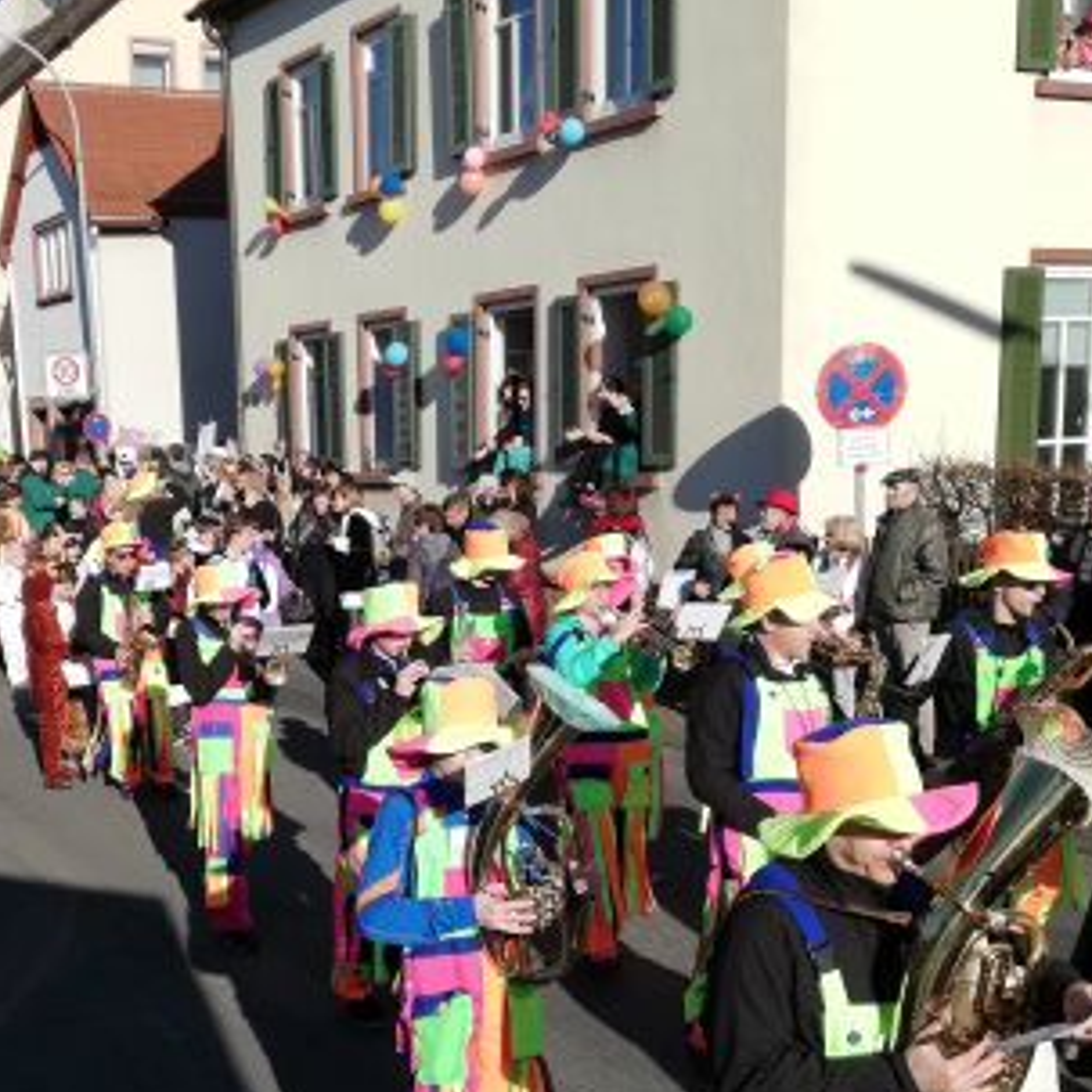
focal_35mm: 49
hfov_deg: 34.1
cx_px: 305
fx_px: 1749
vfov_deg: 34.3
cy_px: 744
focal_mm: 3.81
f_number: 2.2
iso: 50
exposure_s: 1/1161
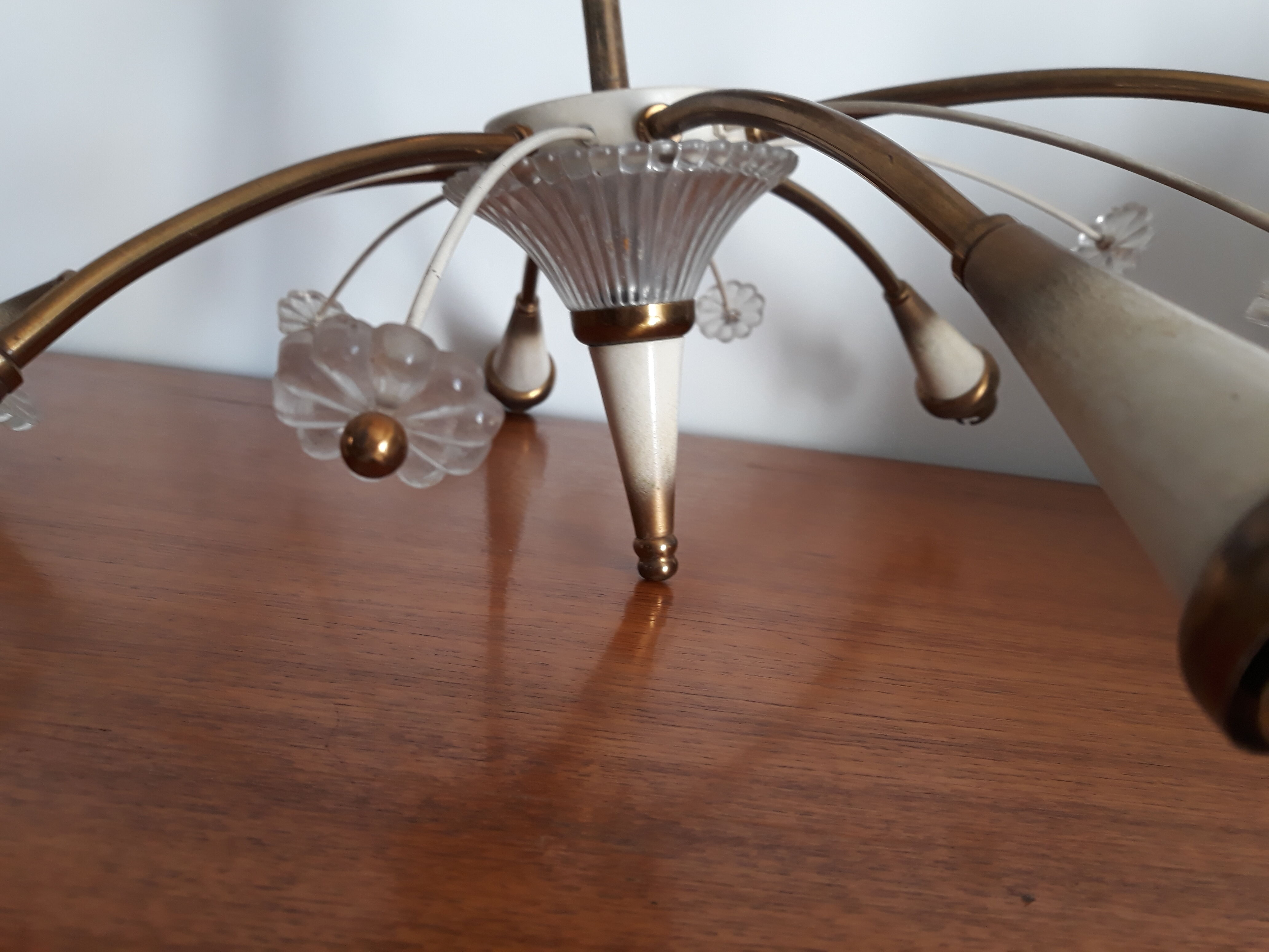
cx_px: 634
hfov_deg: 65.3
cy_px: 476
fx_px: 990
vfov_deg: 51.4
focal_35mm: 27
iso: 64
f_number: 1.7
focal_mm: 3.71
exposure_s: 1/50
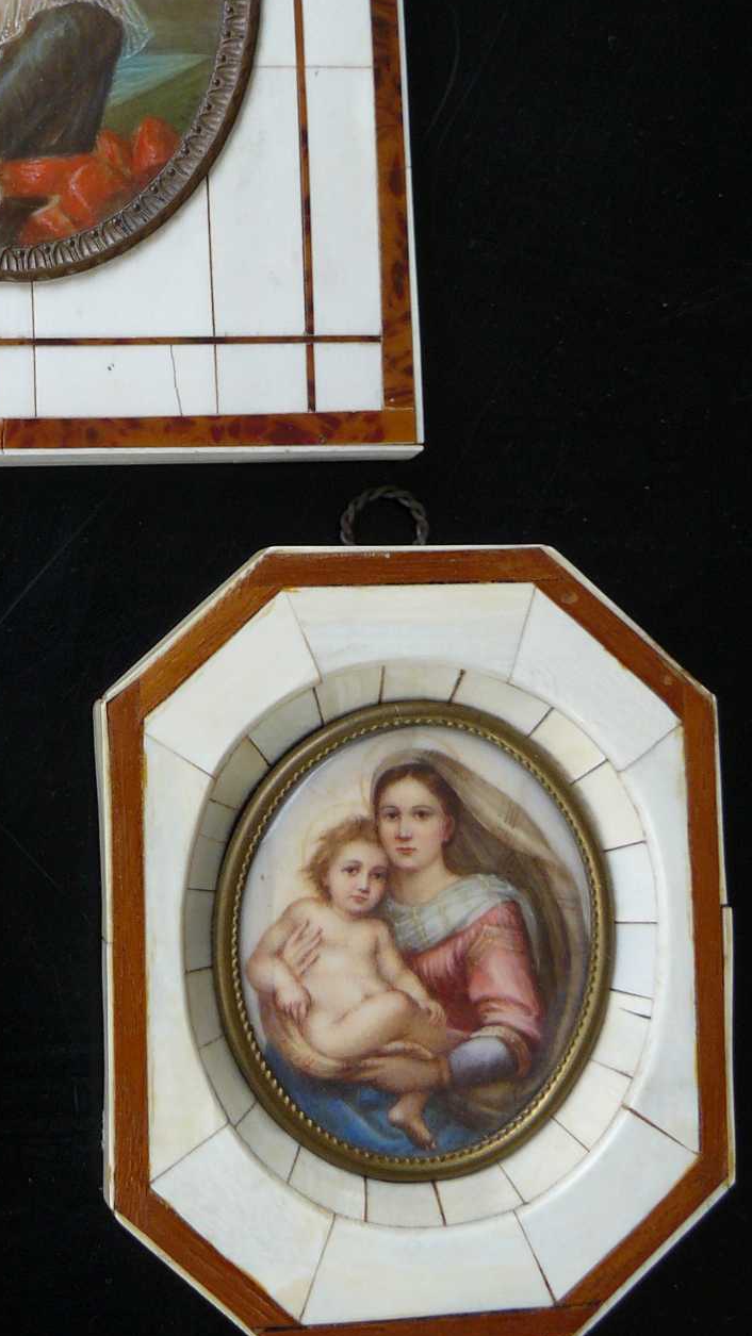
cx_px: 20
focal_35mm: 64
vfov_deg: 32.5
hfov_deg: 18.4
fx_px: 2269
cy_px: 430
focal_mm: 6
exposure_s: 1/50
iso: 100
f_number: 2.8
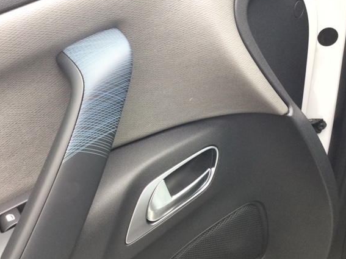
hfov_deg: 52.6
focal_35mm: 35
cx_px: 164
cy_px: 137
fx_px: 350
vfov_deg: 40.7
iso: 25
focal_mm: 3.3
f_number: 2.4
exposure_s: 1/30
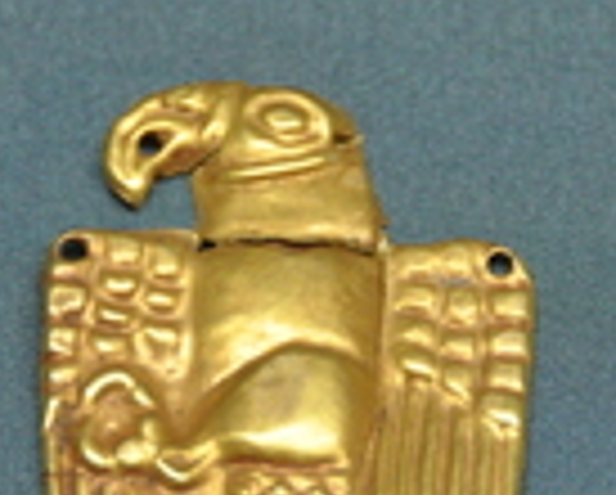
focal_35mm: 675
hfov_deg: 2.9
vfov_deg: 2.3
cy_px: 364
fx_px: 12324
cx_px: 454
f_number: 5.6
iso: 2000
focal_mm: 150
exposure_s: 1/200
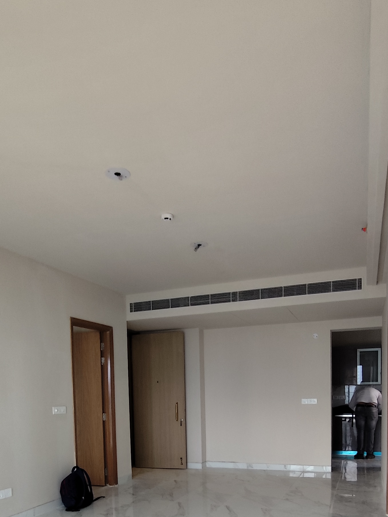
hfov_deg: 48.2
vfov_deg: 56.4
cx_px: 201
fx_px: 433
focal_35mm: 29
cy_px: 426
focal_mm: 1.65
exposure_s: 1/50
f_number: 2.2
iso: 64
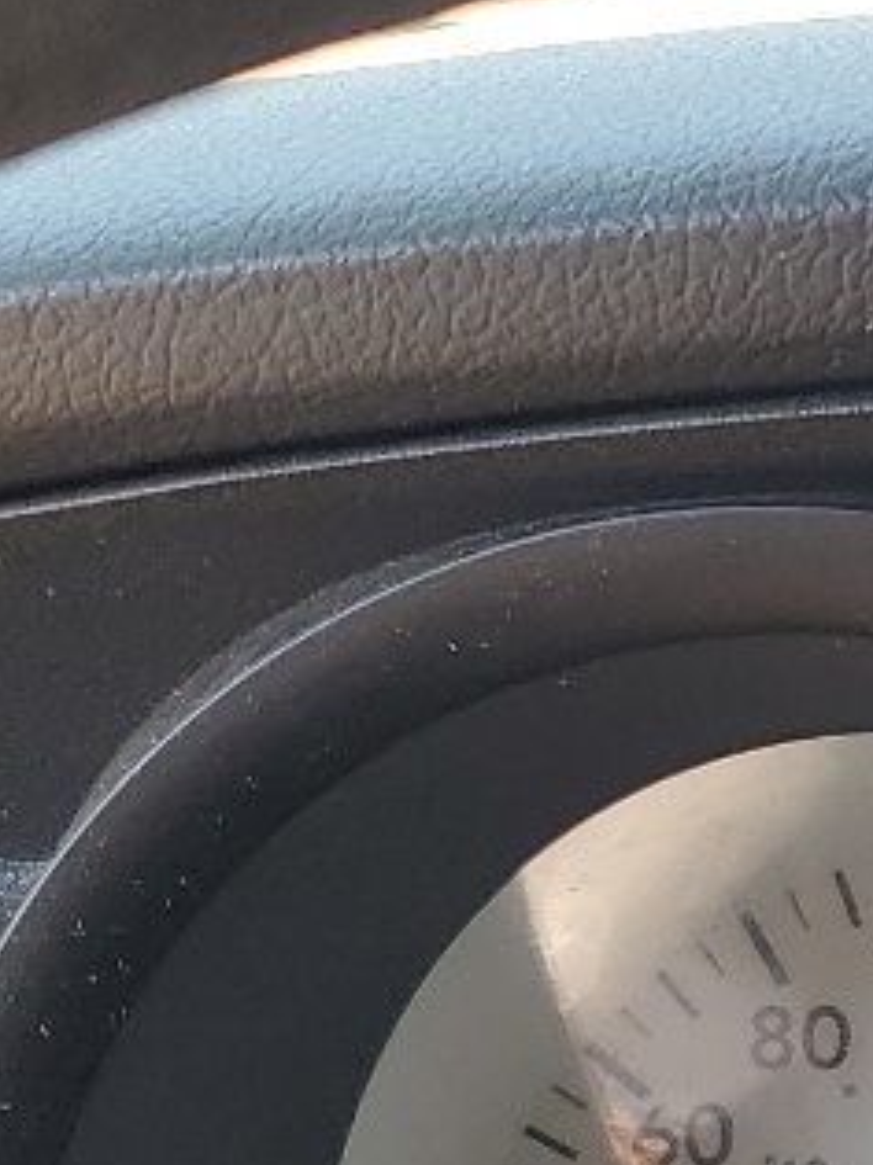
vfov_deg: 14.7
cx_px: 1772
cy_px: 1161
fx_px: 4442
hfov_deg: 10.3
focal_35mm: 132
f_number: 1.5
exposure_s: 1/196
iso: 50
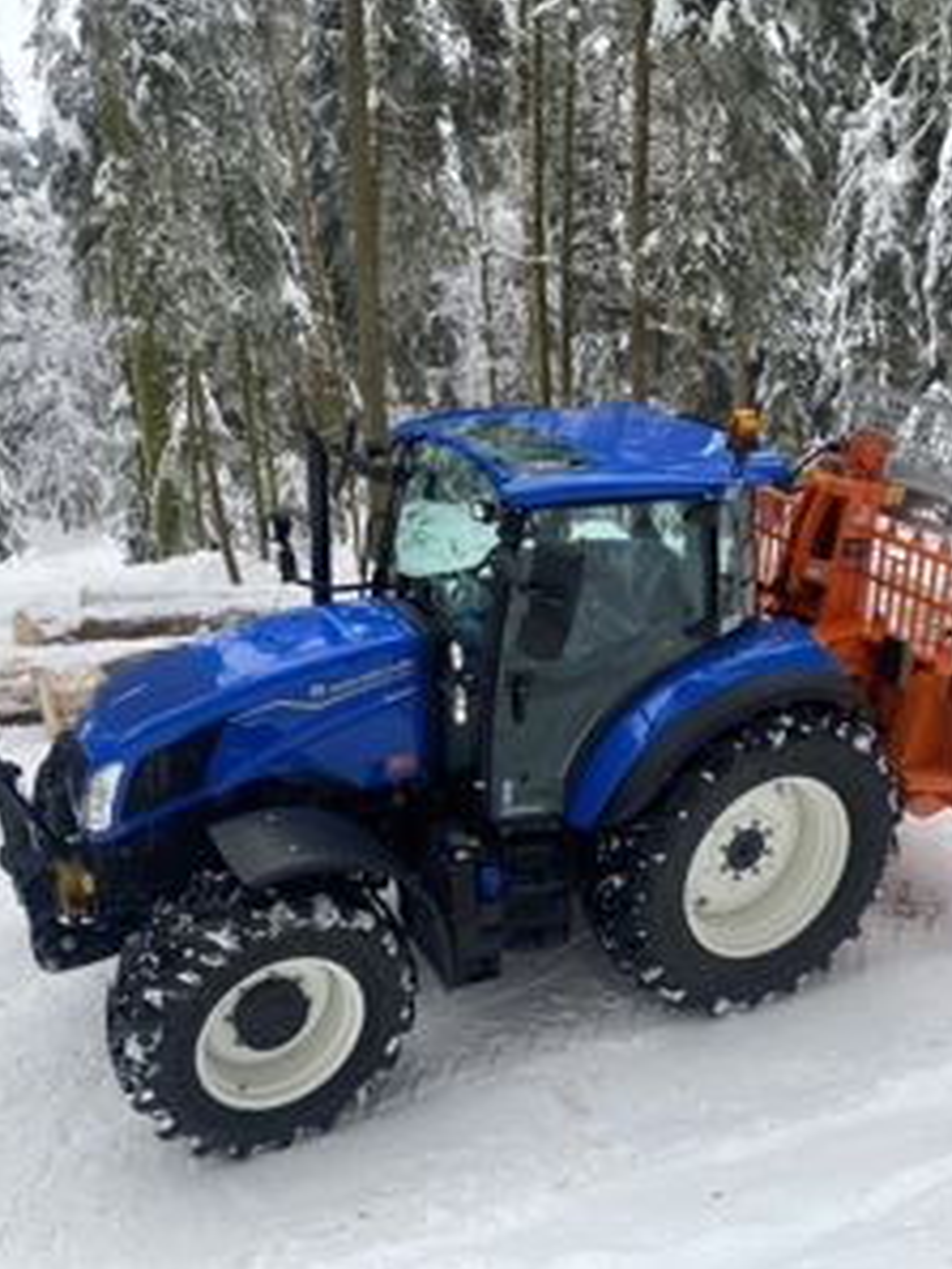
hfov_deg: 40.7
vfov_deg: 52.6
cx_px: 529
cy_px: 632
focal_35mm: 35
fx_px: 1282
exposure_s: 1/467
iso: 32
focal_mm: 4.25
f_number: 1.8
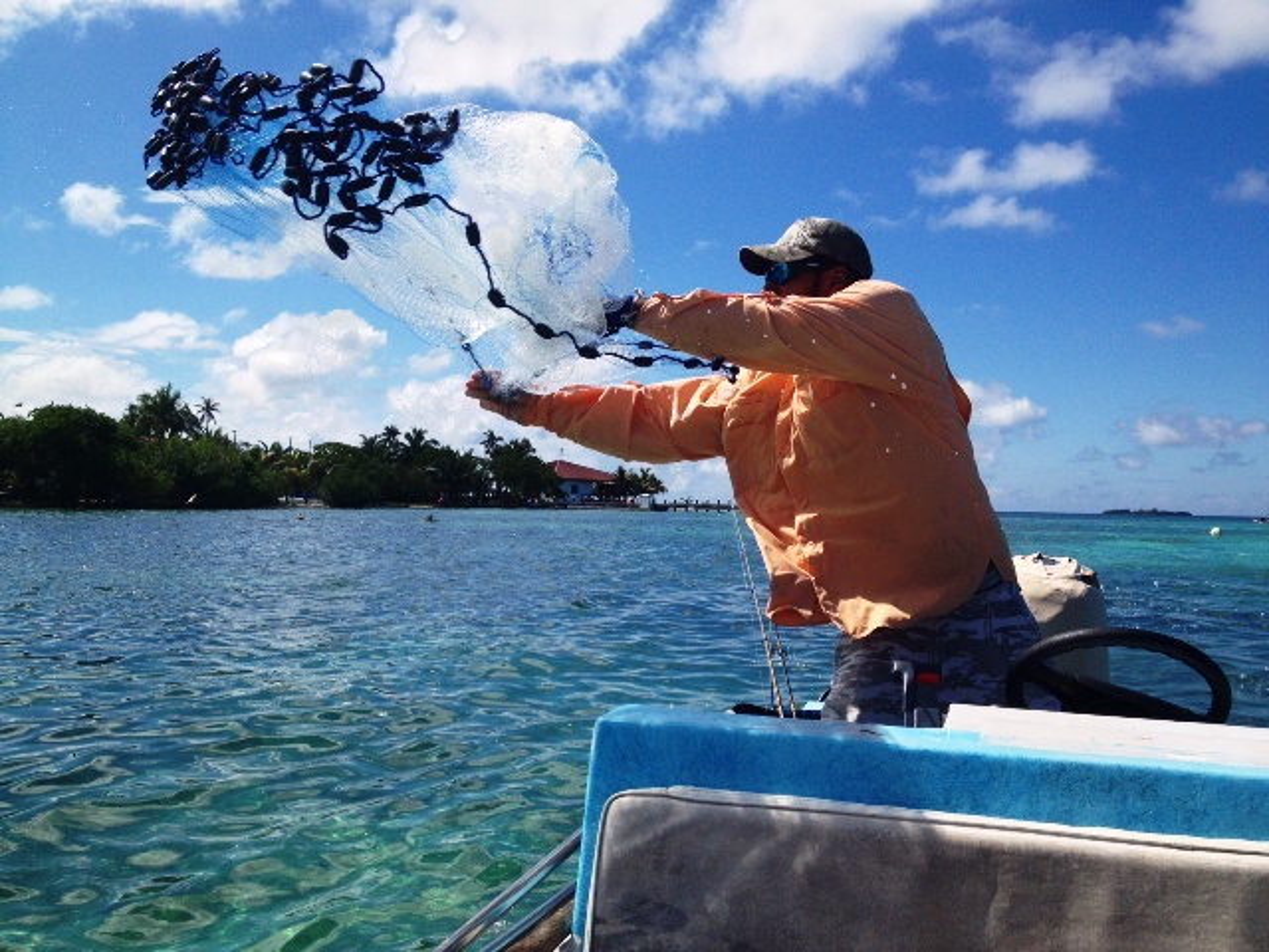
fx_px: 1283
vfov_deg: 40.7
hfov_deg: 52.6
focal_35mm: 35
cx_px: 634
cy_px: 476
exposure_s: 1/3247
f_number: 2.4
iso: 50
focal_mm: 4.28
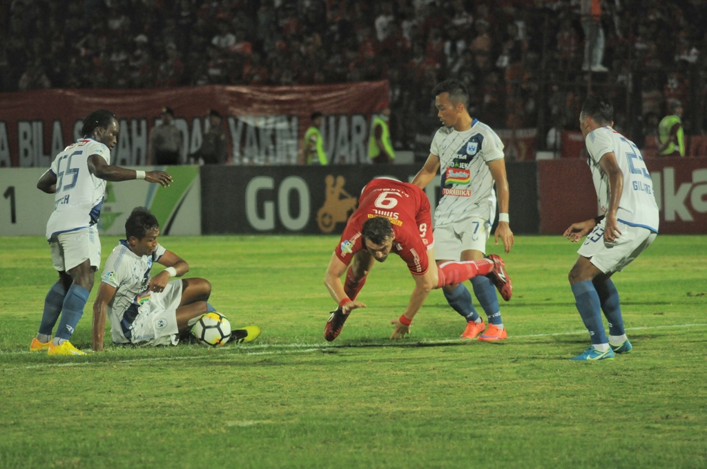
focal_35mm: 292
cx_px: 354
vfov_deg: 4.7
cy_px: 234
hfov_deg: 7.1
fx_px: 5737
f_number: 4.8
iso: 1250
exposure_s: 1/320
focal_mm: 195
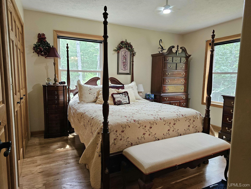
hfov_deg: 73.9
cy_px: 94
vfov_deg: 58.9
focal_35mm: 23
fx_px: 167
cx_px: 126
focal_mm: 6.3
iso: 250
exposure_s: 1/120
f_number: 1.7
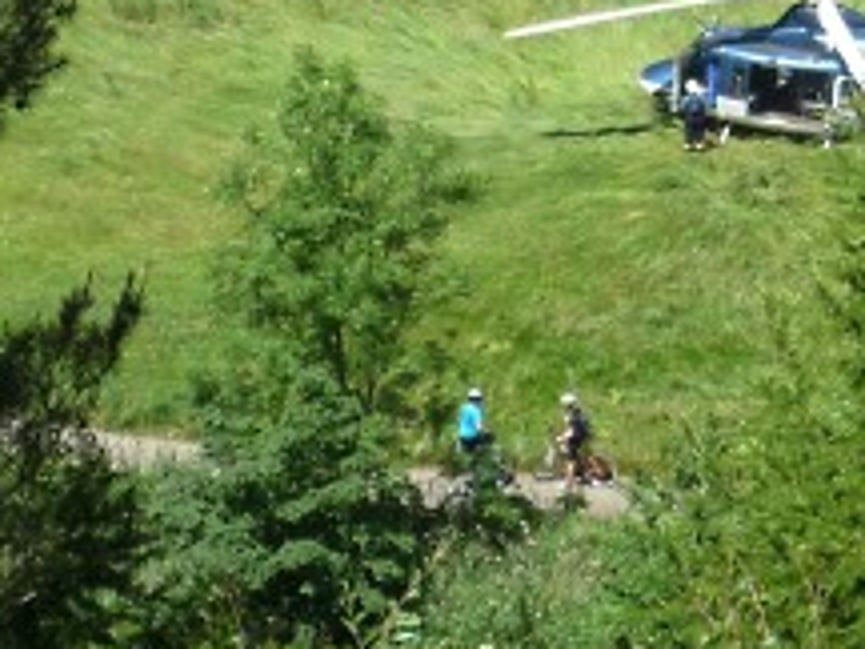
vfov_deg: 7.6
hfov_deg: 10.0
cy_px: 108
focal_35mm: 196
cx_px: 781
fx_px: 4898
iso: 100
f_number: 4.7
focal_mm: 10.4
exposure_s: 1/400
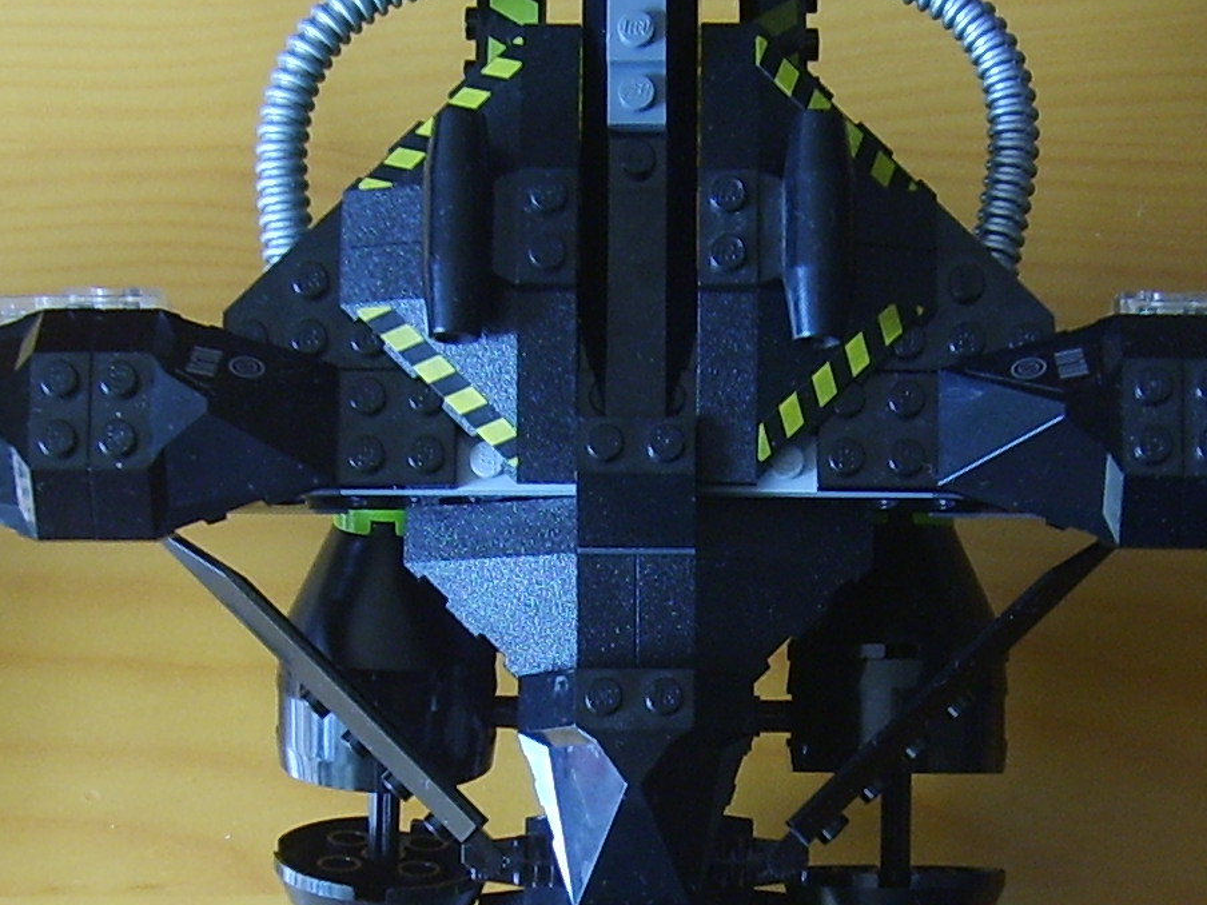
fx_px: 3801
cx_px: 662
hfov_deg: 18.0
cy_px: 777
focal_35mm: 109
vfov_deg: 13.5
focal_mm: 5.8
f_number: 2.8
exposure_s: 1/30
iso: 59
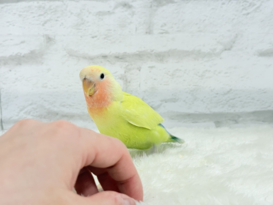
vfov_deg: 28.0
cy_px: 102
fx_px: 410
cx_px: 136
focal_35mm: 52
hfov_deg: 36.8
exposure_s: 1/100
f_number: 1.6
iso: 64
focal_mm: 5.96
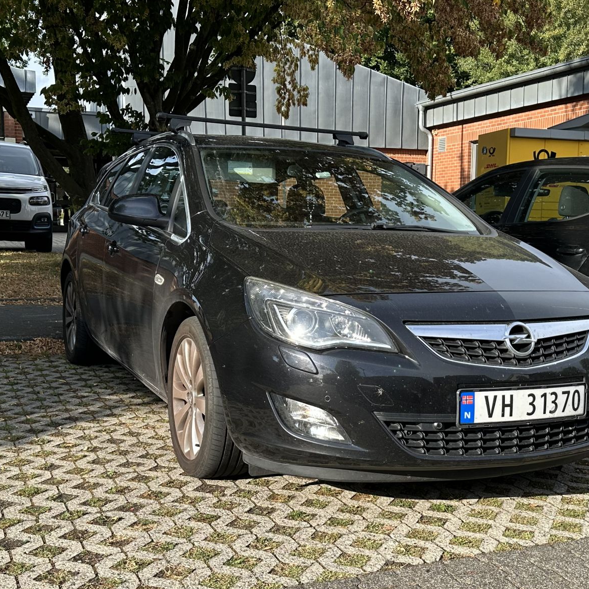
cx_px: 360
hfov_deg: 55.1
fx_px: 558
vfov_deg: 55.6
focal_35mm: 29
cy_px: 299
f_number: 1.78
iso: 80
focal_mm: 6.86
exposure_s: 1/1692
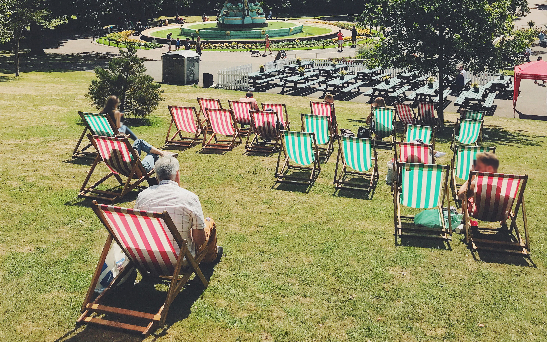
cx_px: 274
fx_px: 596
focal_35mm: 40
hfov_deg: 49.3
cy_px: 20
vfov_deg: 30.3
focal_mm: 3.99
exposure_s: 1/2740
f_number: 1.8
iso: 20
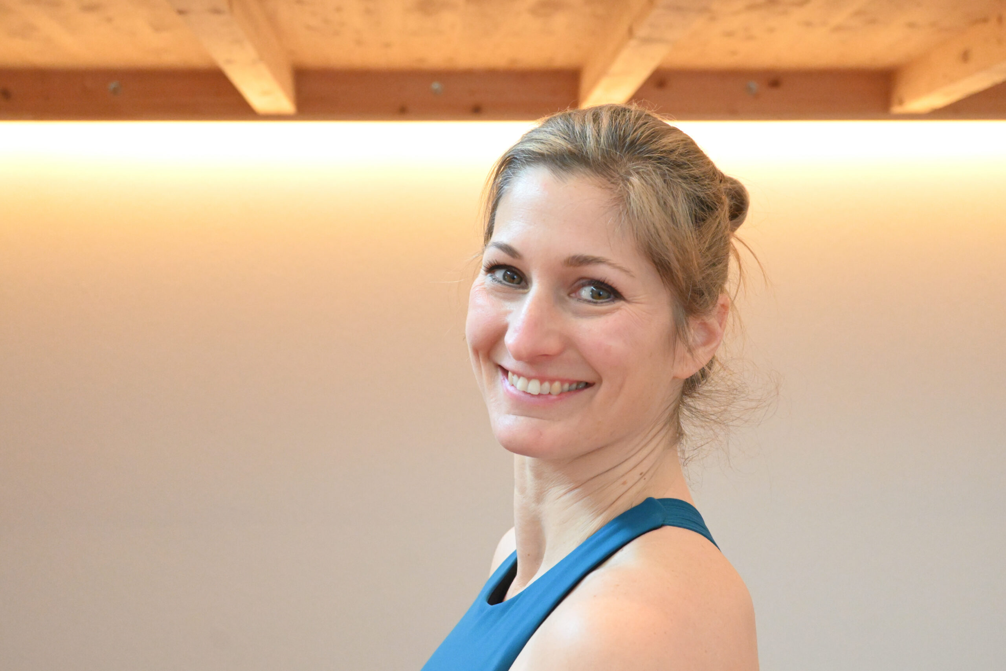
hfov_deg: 40.5
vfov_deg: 27.7
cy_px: 336
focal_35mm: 49
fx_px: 1362
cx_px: 503
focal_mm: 32.5
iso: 5600
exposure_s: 1/60
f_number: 5
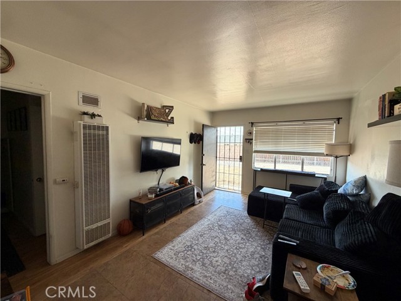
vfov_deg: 85.7
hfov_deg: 102.1
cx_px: 200
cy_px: 150
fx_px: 162
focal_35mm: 14
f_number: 2.2
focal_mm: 2.22
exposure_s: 1/121
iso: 160
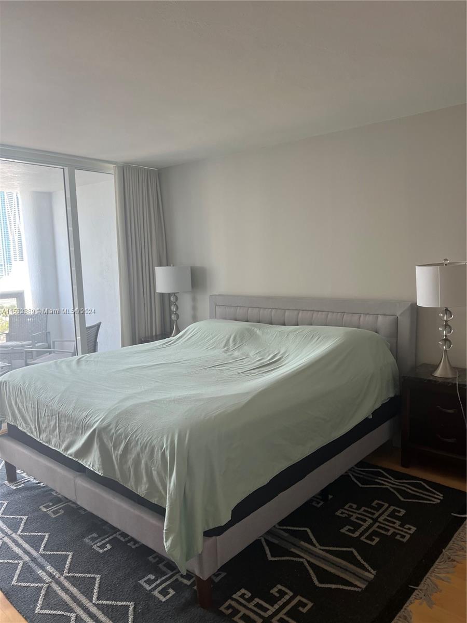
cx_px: 234
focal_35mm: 26
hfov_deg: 53.1
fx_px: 468
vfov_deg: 67.3
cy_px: 312
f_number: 1.5
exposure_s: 1/121
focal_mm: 5.7
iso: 80
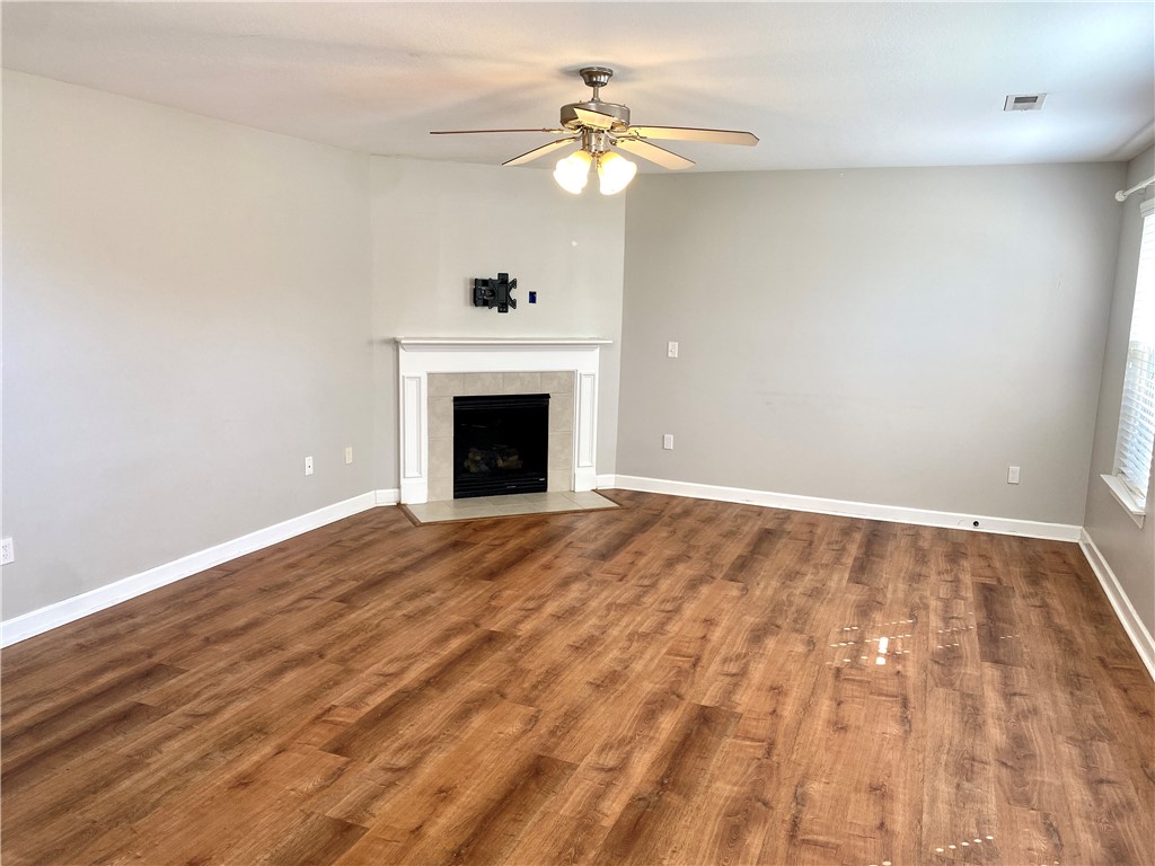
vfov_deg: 53.1
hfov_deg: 67.3
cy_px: 433
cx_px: 578
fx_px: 868
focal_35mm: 26
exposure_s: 1/120
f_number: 1.8
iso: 64
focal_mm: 4.25
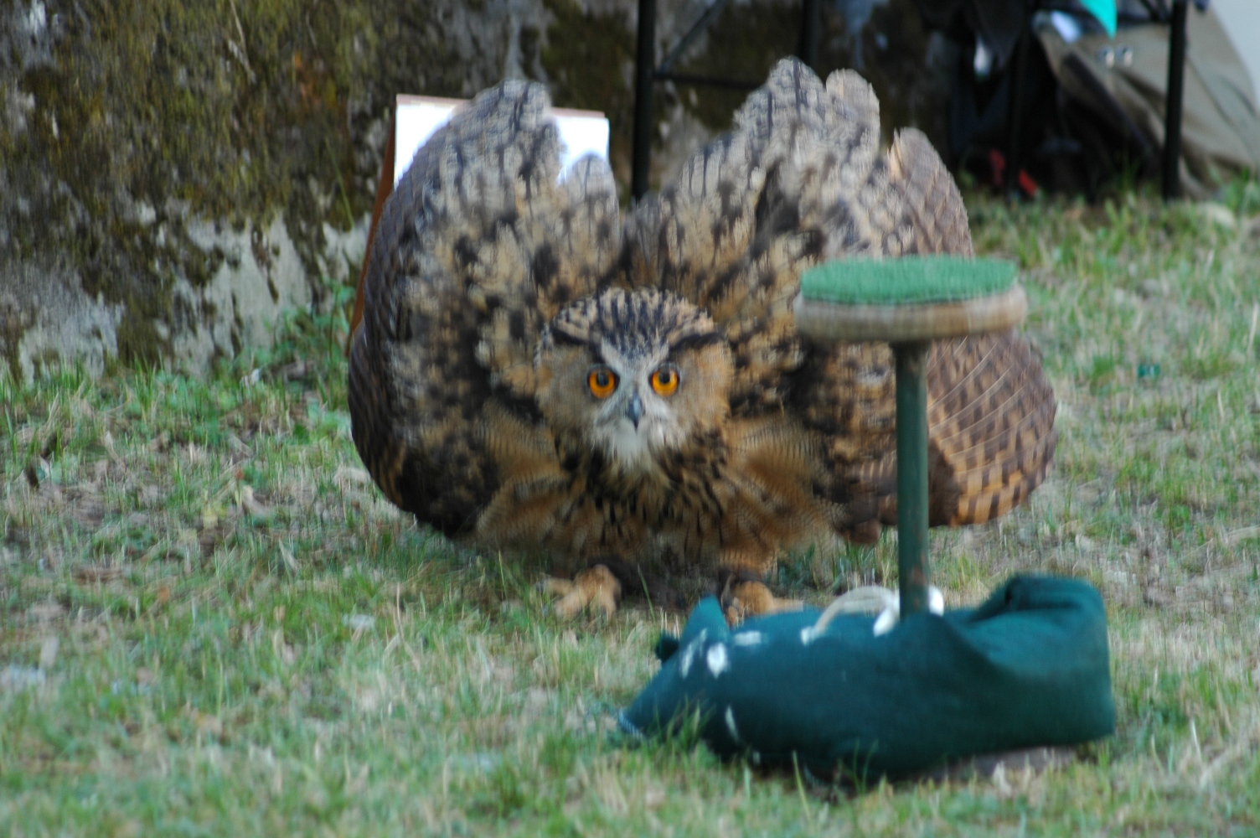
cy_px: 419
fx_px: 6819
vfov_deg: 7.0
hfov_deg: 10.6
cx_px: 630
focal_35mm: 195
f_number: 4.5
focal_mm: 130
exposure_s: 1/30
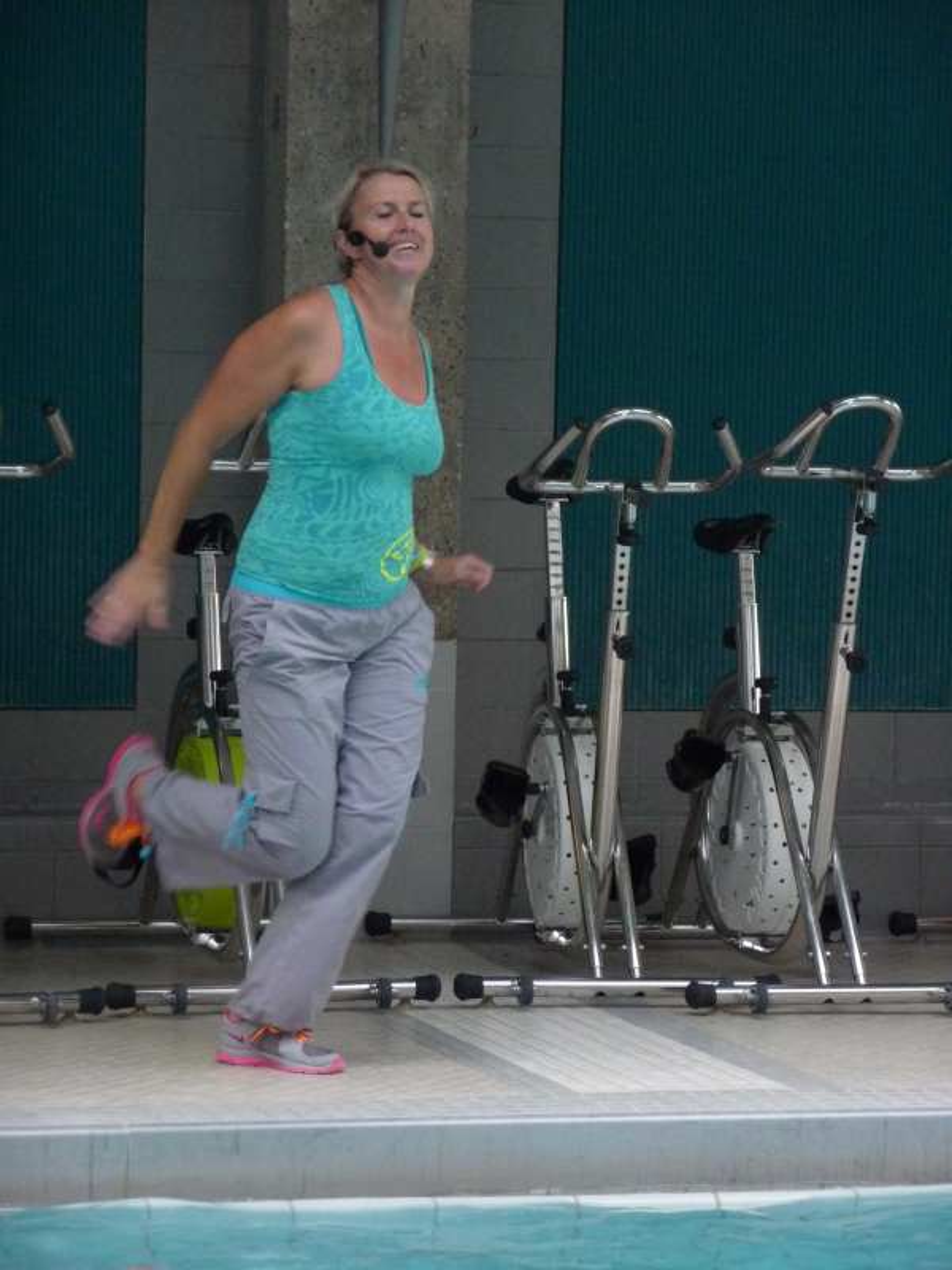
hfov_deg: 8.7
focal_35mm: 170
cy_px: 635
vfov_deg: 11.6
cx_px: 476
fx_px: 6234
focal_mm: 29.1
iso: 500
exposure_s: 1/50
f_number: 4.8
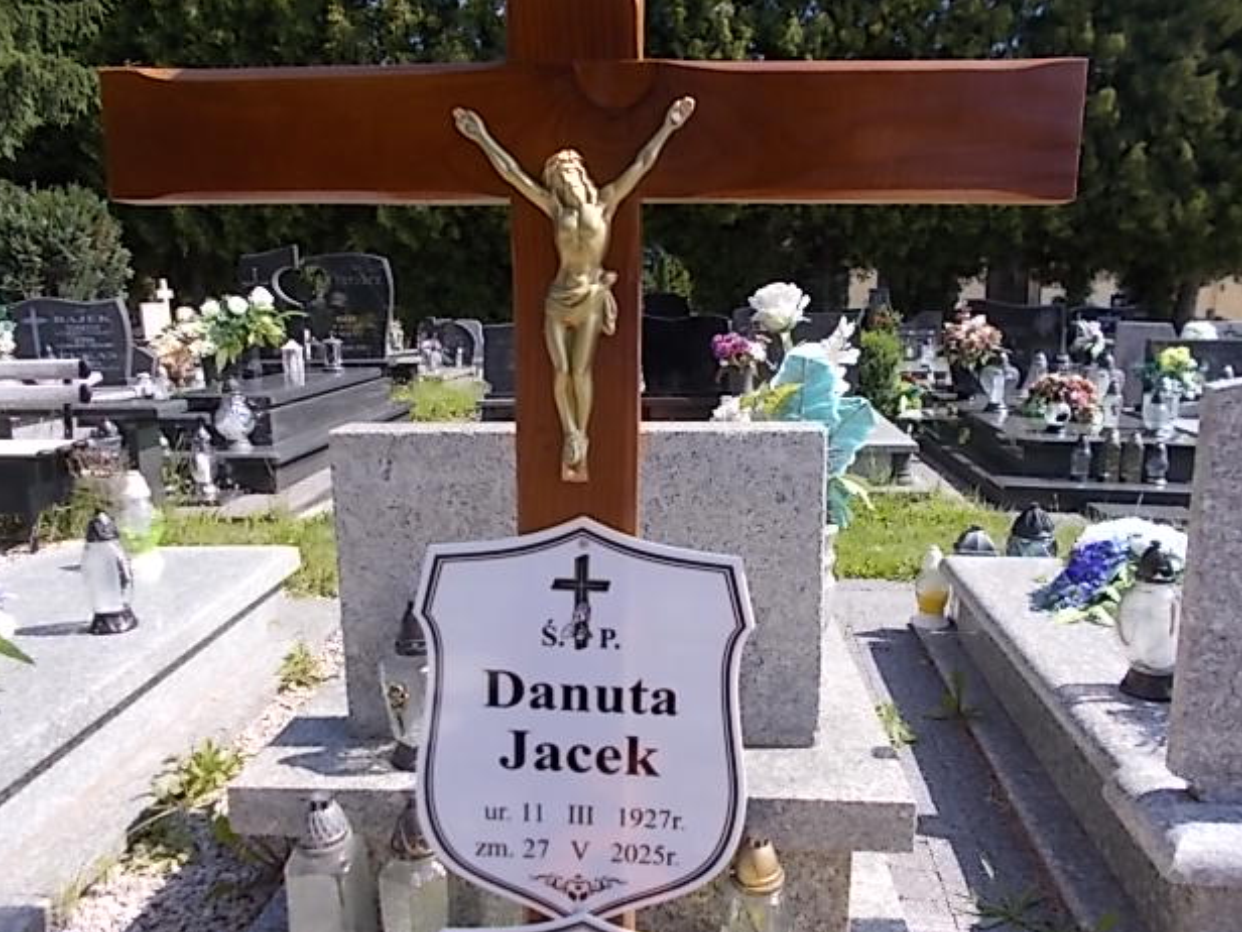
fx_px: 969
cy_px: 478
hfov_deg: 65.3
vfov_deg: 51.3
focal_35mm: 27
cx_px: 635
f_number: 3.2
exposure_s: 1/500
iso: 80
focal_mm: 4.6
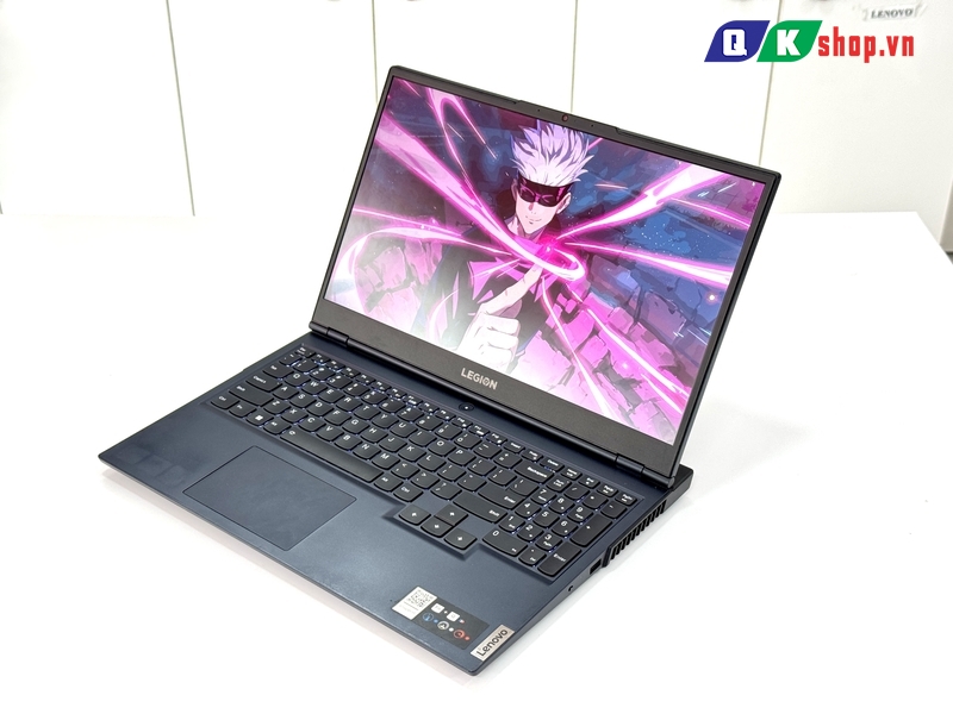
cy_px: 357
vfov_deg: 30.3
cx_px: 476
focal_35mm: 48
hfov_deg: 39.7
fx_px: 1321
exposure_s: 1/65
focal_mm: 6.76
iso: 100
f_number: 1.78
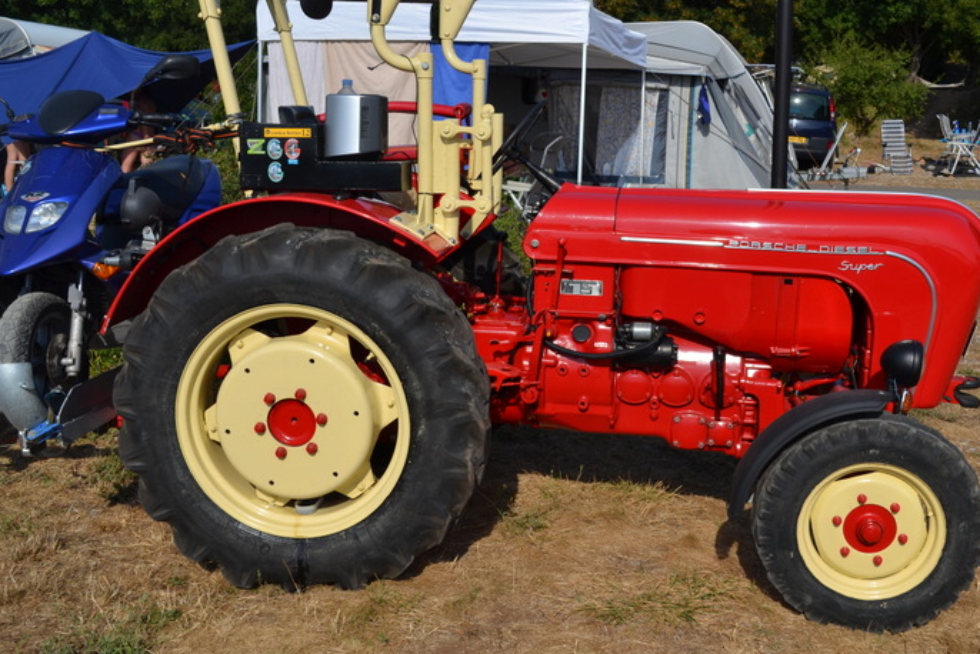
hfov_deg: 46.3
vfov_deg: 31.9
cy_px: 286
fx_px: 1144
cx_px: 550
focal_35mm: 42
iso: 100
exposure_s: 1/400
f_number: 7.1
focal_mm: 24
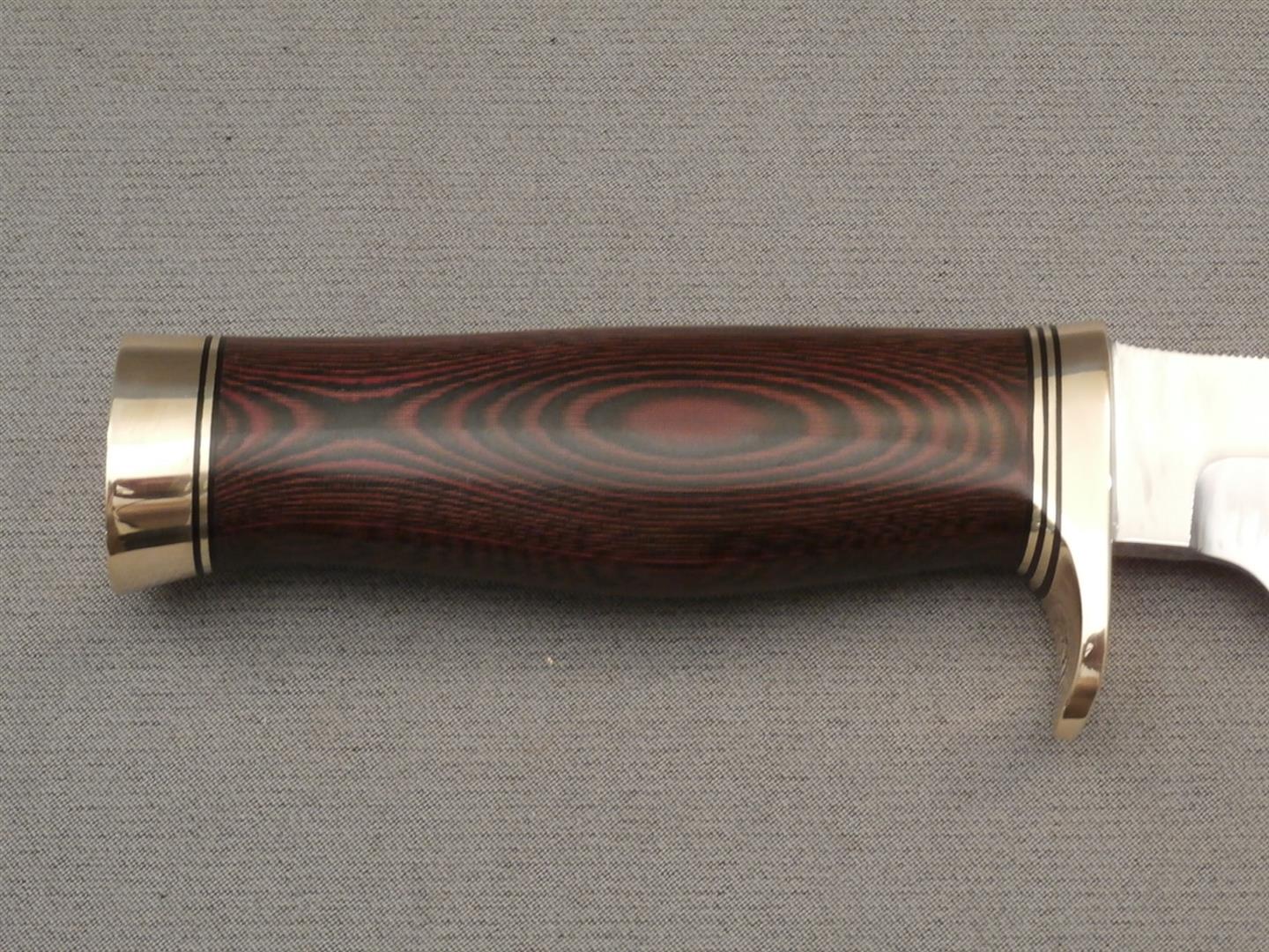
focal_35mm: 73
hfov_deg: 26.7
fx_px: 2676
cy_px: 476
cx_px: 634
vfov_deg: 20.2
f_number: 4.5
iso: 400
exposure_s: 1/10
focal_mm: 13.06
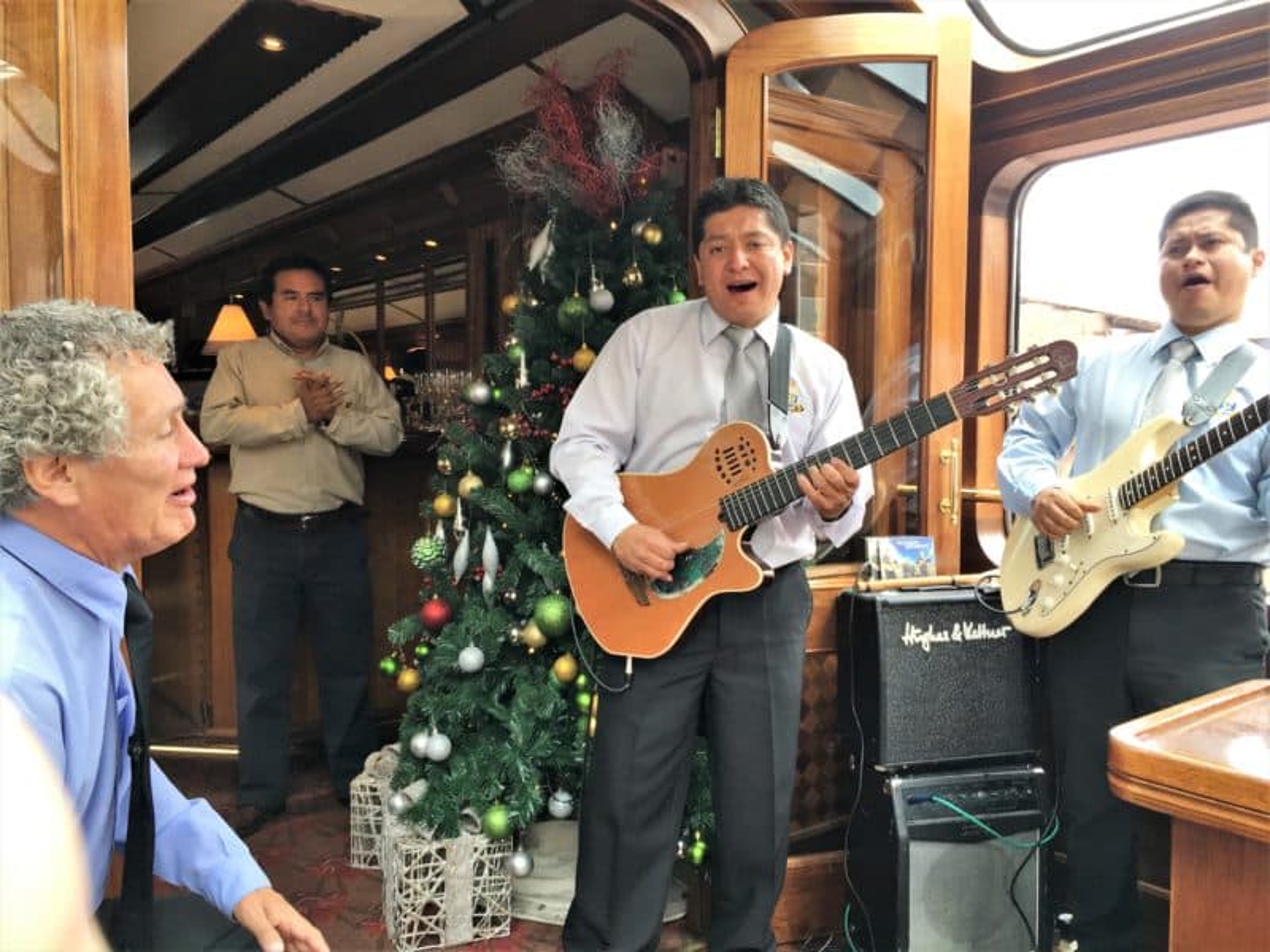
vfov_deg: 48.2
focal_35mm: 29
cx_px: 635
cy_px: 476
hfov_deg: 61.7
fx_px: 1064
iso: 40
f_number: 2.2
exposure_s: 1/120
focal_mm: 4.15
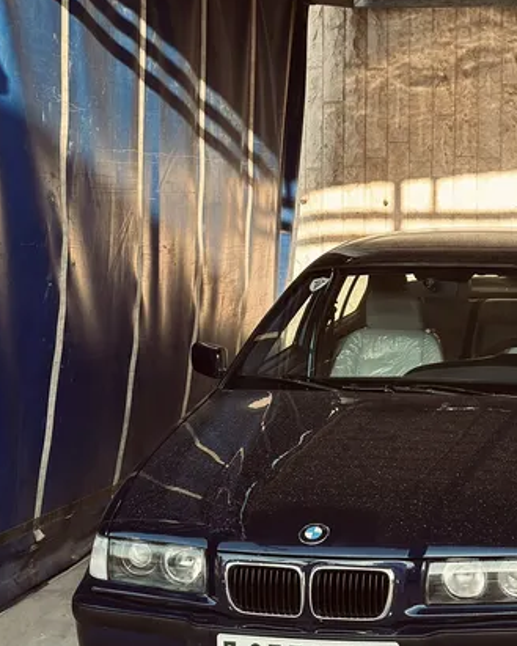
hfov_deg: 18.6
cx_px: 401
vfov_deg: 23.3
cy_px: 278
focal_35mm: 82
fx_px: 1568
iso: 80
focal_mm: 6.86
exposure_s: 1/627
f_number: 1.78
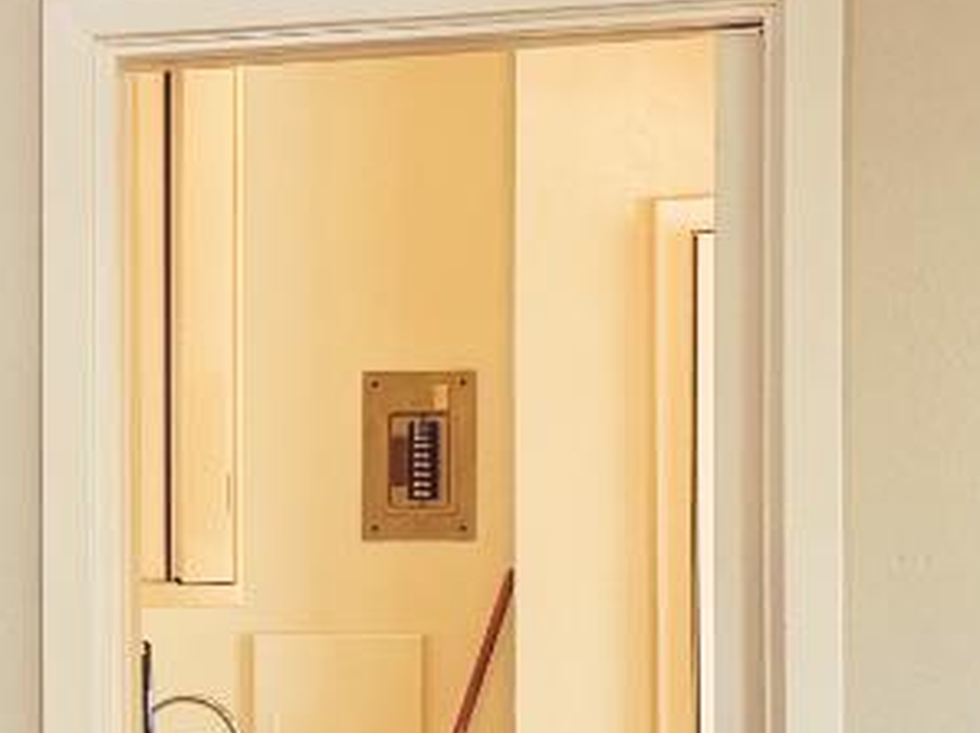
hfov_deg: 15.8
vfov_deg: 12.2
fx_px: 3423
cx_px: -145
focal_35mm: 121
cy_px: 564
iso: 160
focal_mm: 6.76
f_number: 1.78
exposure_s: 1/60
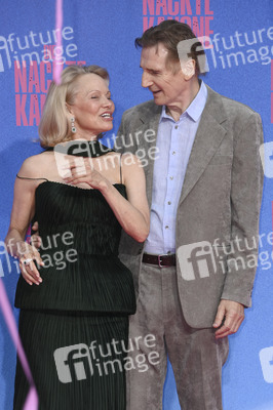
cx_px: 136
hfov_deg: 8.1
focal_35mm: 170
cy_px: 205
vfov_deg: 12.1
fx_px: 1937
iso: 250
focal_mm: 170
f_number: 6.3
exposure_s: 1/250
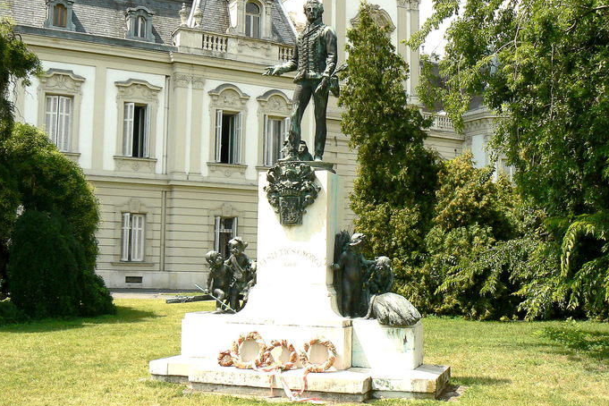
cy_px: 214
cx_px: 310
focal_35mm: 44
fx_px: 744
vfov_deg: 30.5
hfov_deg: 44.5
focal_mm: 6
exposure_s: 1/400
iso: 80
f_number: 5.6
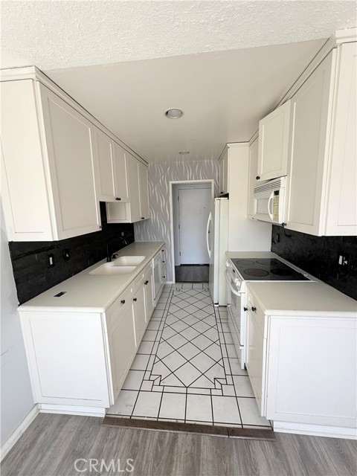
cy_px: 238
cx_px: 178
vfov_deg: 102.1
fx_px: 193
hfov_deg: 85.7
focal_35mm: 14
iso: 64
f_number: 2.2
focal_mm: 2.22
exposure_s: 1/99
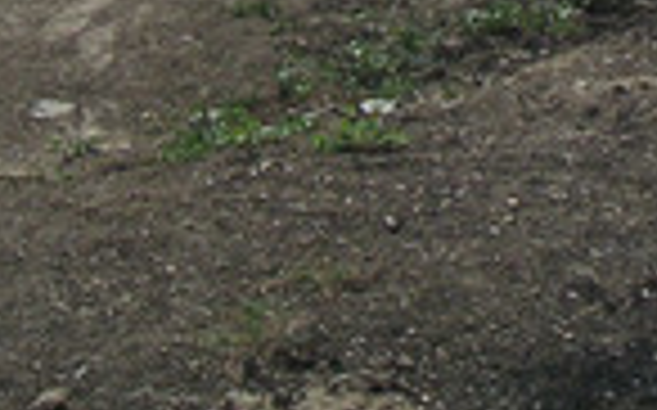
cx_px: 630
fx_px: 3077
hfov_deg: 12.1
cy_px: -658
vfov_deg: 7.1
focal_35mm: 172
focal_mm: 5.7
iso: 50
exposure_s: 1/250
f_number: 6.7
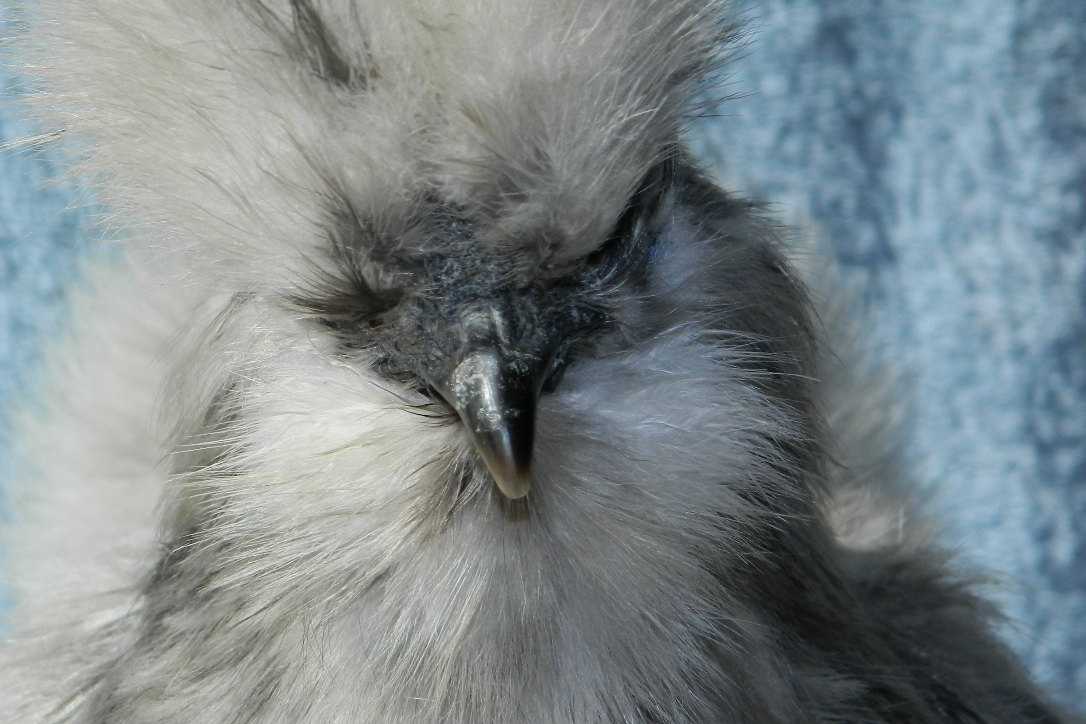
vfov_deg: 6.5
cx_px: 406
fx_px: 6395
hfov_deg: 9.7
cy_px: 247
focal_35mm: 212
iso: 80
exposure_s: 1/500
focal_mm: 23.2
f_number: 4.7
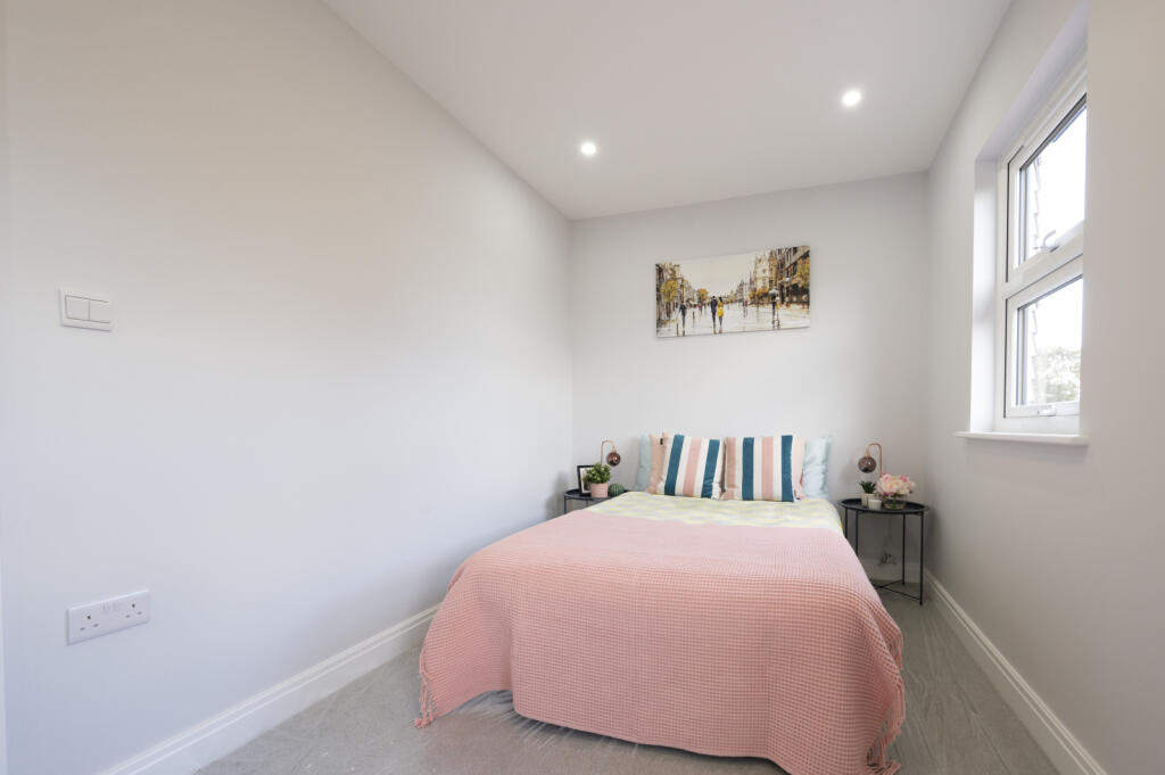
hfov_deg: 104.3
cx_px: 582
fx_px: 453
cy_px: 388
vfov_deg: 81.1
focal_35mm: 14
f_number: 8
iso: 1000
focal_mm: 14
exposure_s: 1/40
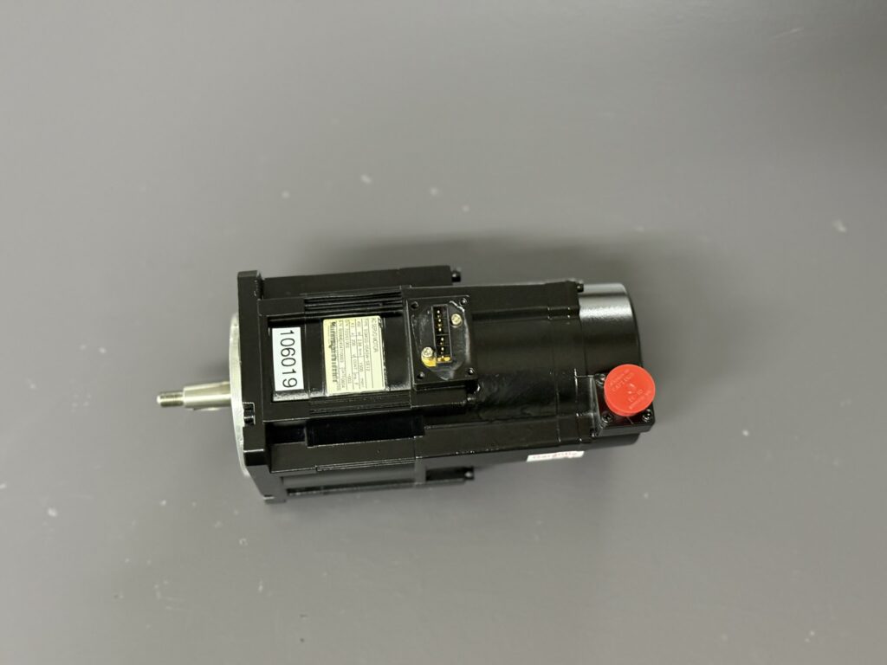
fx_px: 1230
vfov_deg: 30.3
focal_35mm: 48
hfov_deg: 39.7
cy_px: 332
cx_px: 444
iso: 500
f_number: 1.78
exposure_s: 1/33
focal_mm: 6.76
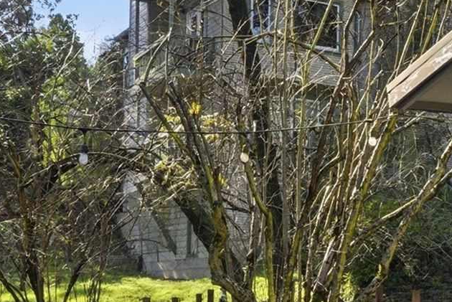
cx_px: 444
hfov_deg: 24.8
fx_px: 980
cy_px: 294
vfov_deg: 17.2
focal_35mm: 78
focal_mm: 16
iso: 400
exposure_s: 1/800
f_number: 10
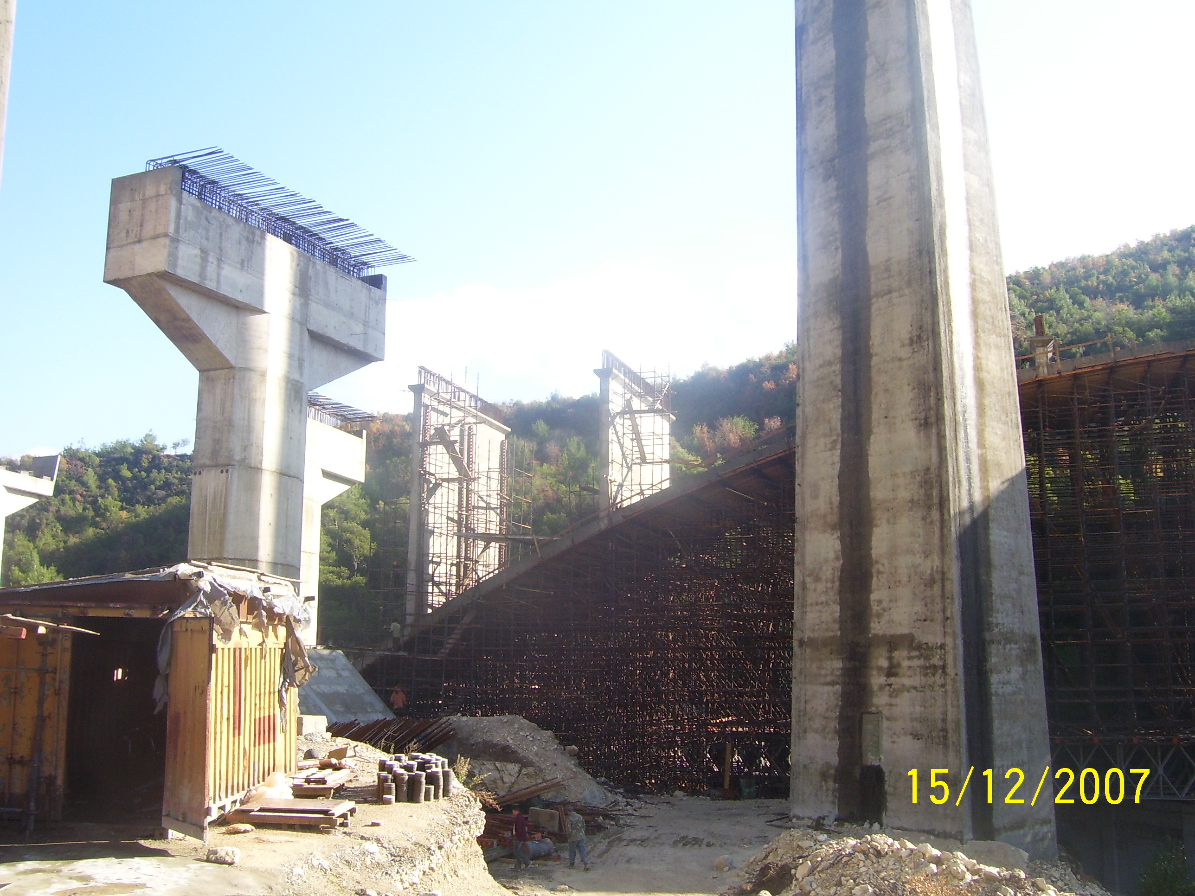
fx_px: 1174
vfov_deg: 41.8
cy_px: 448
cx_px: 598
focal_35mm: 34
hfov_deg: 54.0
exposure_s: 1/180
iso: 80
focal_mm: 5.6
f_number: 4.8
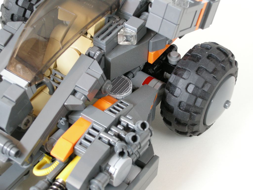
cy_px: 95
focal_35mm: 89
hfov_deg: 22.0
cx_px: 126
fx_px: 650
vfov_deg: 16.6
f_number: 4.8
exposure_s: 1/5.9
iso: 200
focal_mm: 18.6
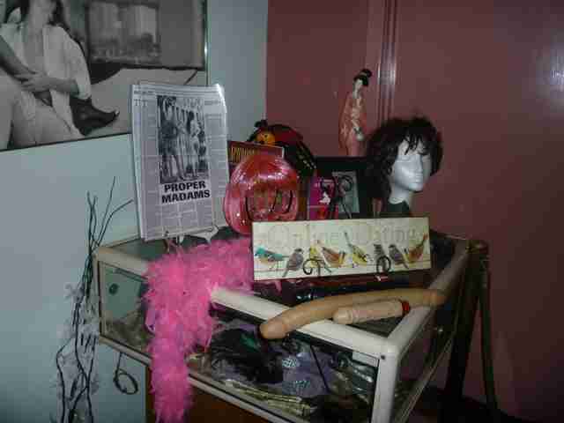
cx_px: 282
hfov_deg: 61.7
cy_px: 212
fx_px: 472
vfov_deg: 48.2
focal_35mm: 29
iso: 100
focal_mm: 5.2
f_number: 3.3
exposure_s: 1/125
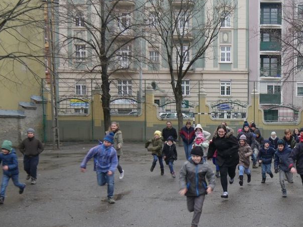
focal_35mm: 53
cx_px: 264
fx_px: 464
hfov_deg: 34.5
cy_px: 162
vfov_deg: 27.3
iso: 200
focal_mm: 15
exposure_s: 1/100
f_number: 3.6
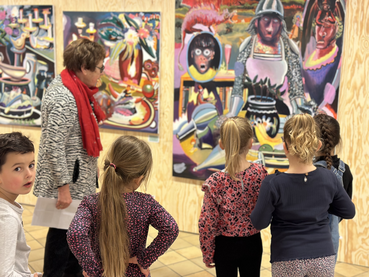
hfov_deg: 39.7
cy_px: 138
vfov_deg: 30.3
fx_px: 512
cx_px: 184
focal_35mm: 48
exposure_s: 1/100
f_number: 1.78
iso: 200
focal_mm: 6.86
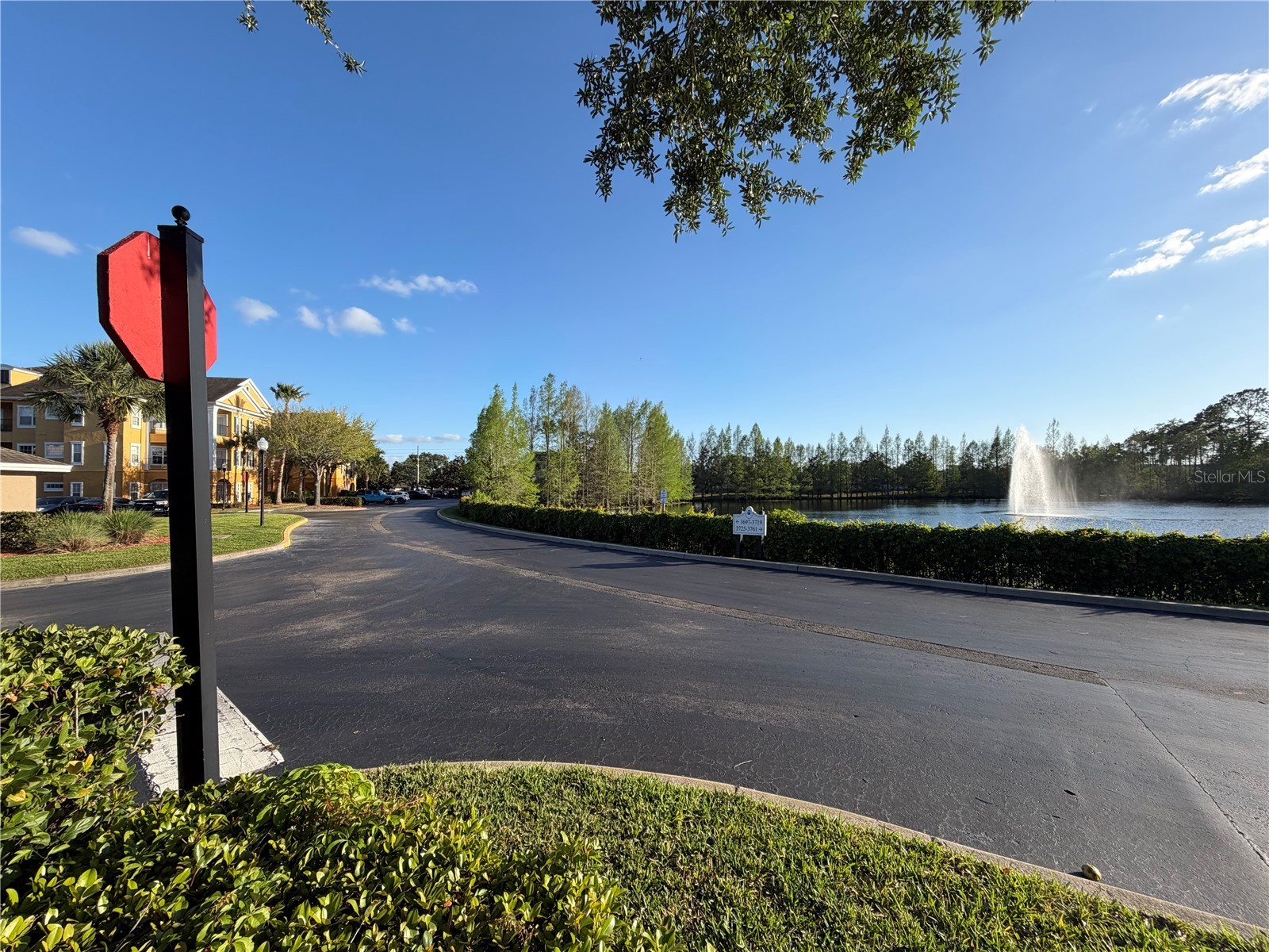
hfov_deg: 102.1
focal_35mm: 14
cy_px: 476
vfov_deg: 85.7
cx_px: 634
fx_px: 513
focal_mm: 2.22
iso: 32
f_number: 2.2
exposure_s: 1/770
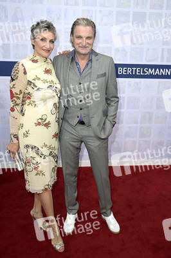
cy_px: 129
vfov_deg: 60.3
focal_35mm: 31
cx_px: 86
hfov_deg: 42.3
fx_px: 221
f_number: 7.1
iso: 640
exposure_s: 1/200
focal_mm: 31
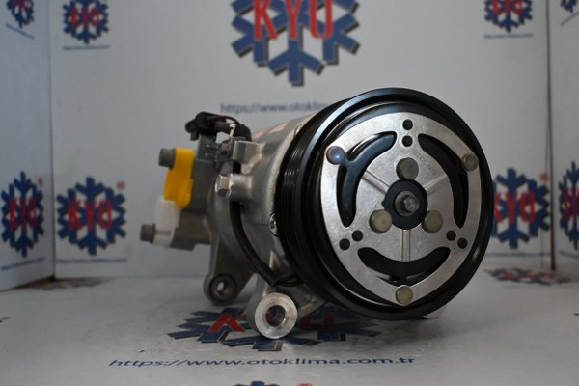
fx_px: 555
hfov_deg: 55.1
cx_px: 290
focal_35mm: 34
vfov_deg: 38.4
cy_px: 193
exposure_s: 1/80
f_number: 4.2
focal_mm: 23
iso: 3200
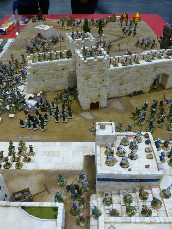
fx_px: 199
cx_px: 86
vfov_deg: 60.0
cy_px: 114
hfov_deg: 46.8
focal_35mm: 30
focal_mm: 5.4
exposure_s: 1/10
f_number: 3.6
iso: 400
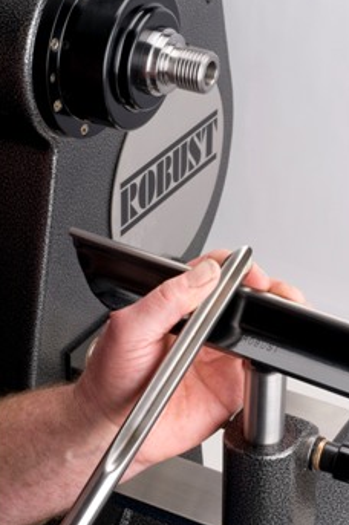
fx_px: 1530
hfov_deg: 13.0
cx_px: 191
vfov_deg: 19.5
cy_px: 237
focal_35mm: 105
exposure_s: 1/125
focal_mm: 60
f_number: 22
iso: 200
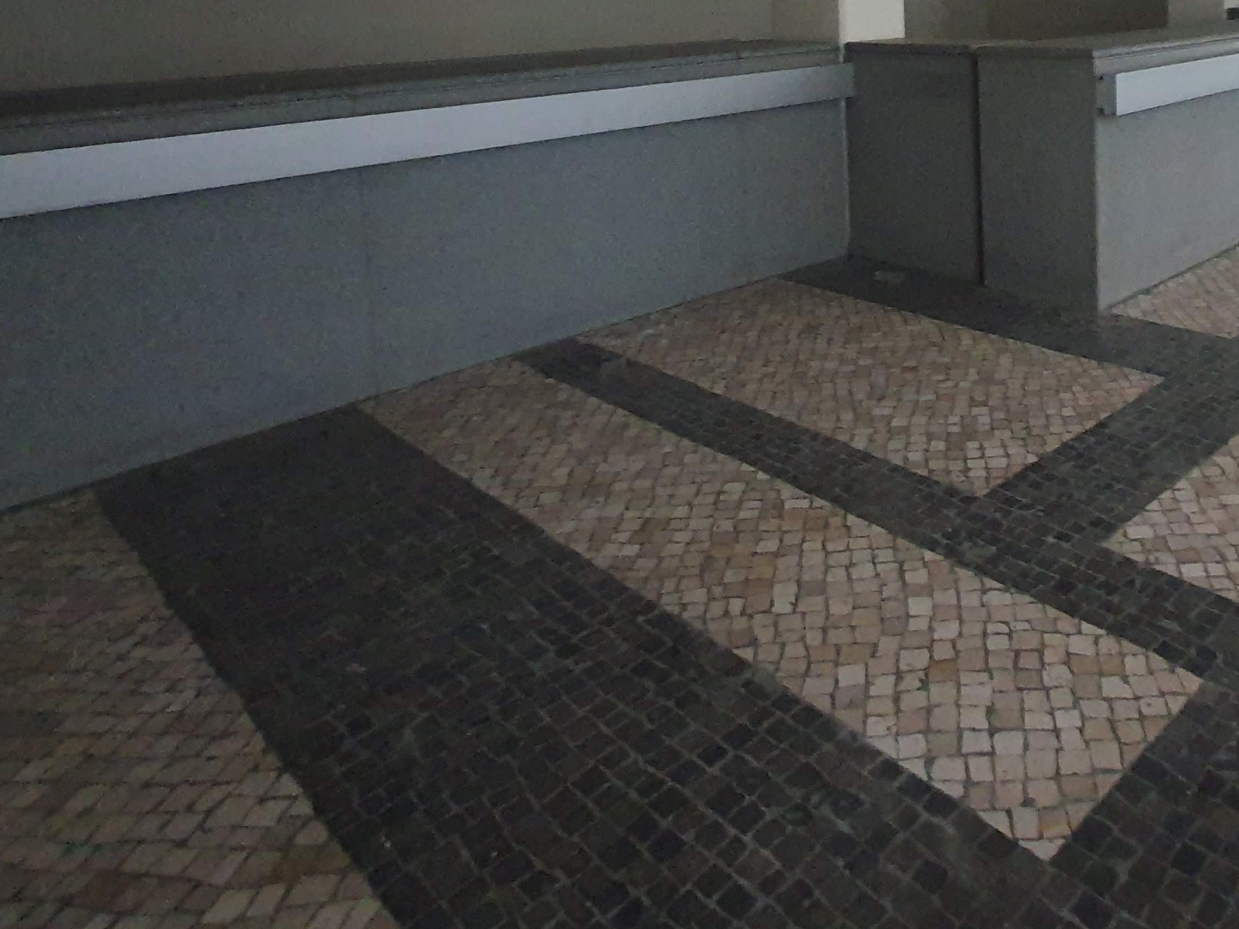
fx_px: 966
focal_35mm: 27
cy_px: 65
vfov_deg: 45.7
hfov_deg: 60.9
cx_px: 959
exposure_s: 1/11
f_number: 2.2
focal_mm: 1.8
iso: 640
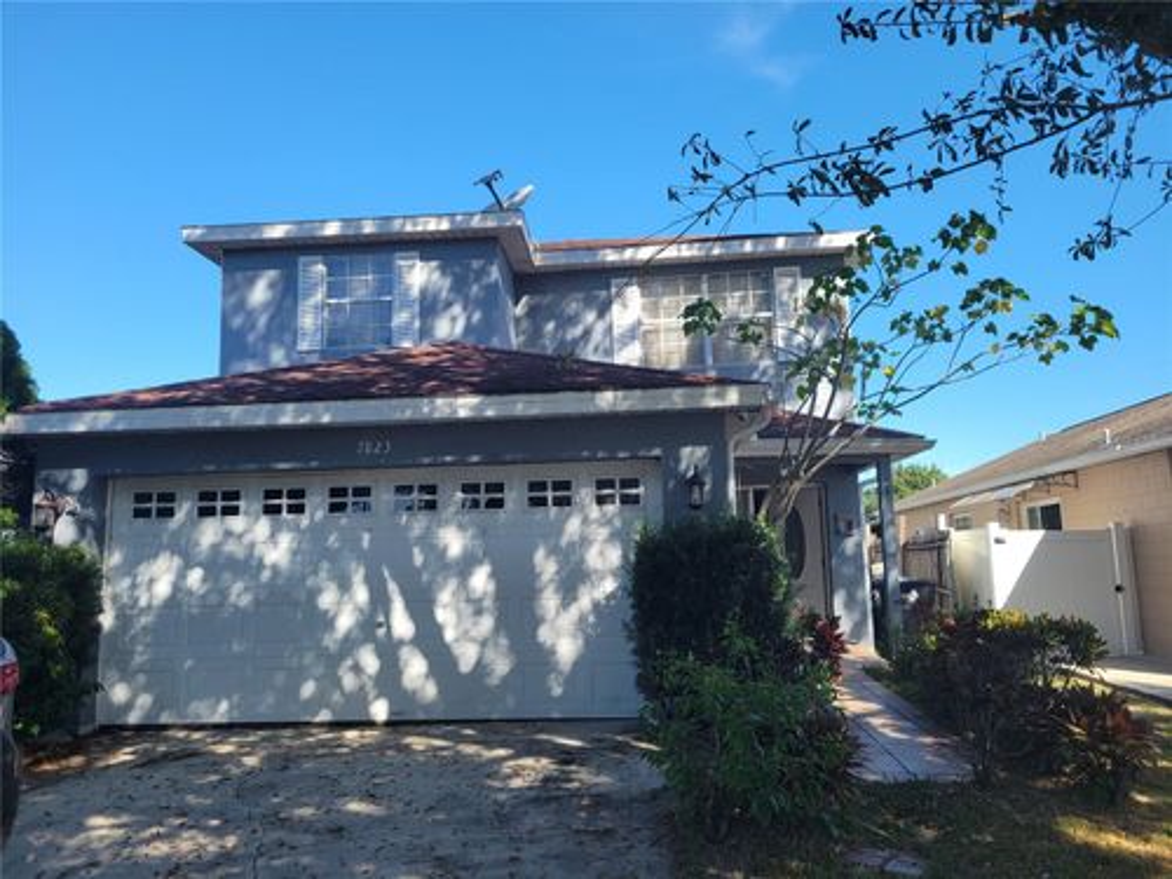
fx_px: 880
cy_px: 440
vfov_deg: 53.1
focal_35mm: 26
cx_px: 586
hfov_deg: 67.3
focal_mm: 5.4
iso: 40
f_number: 1.8
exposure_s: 1/834
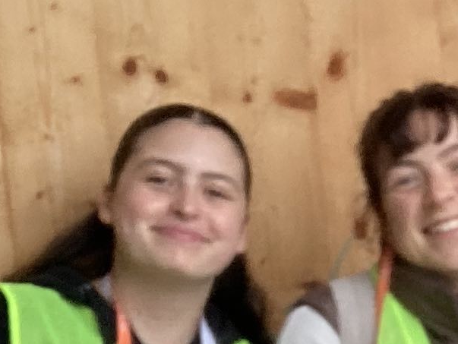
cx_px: 745
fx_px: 2171
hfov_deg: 11.4
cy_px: 649
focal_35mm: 164
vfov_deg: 8.6
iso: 80
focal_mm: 2.87
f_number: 2.2
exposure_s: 1/76
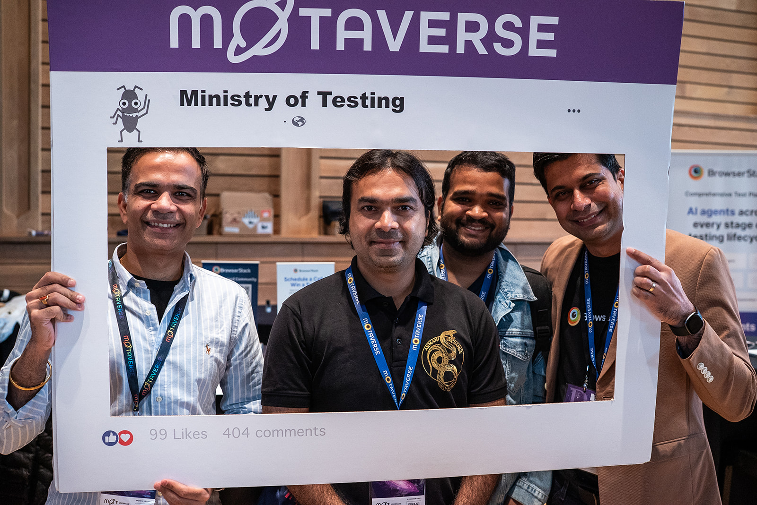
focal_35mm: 35
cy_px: 252
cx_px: 378
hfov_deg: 54.4
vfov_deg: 37.9
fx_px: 736
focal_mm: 35
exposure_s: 1/125
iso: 3200
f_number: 3.2
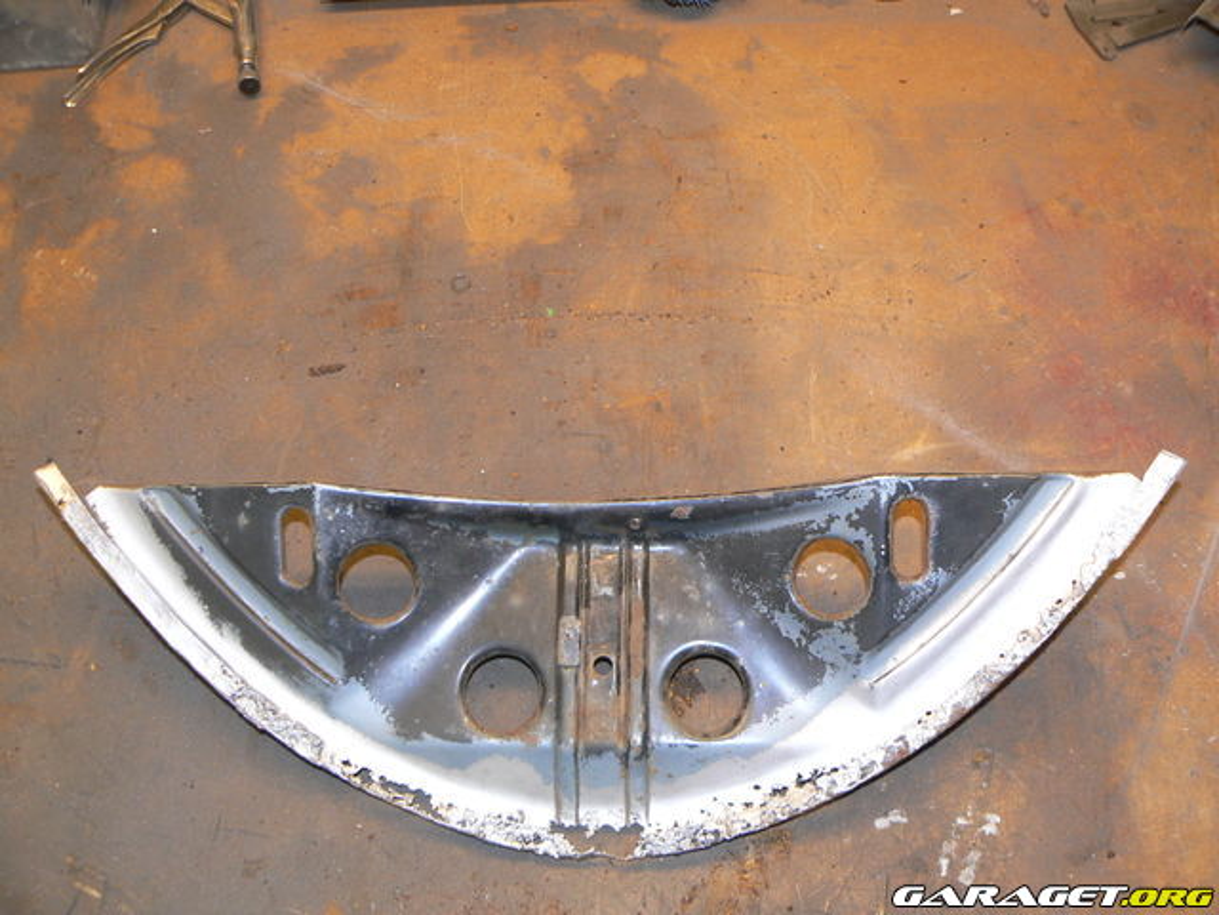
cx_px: 610
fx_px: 1268
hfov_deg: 51.4
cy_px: 458
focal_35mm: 36
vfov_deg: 39.7
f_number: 2.8
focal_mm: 6
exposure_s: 1/30
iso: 100
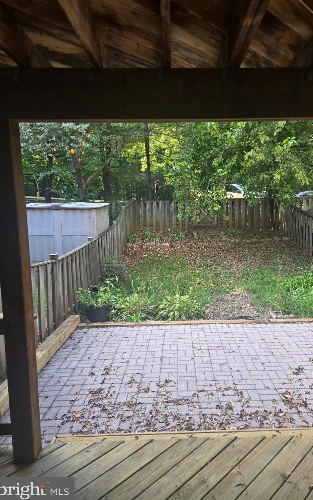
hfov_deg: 49.0
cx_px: 184
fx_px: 341
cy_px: 248
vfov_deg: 72.5
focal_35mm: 25
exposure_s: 1/120
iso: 50
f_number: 1.8
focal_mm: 5.4
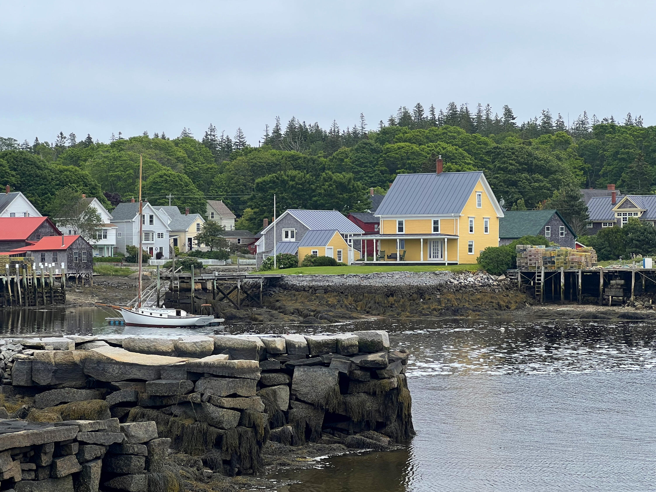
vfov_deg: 19.1
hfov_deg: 25.3
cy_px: 246
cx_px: 328
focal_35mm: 77
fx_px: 1459
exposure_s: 1/779
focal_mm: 9
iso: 32
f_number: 2.8
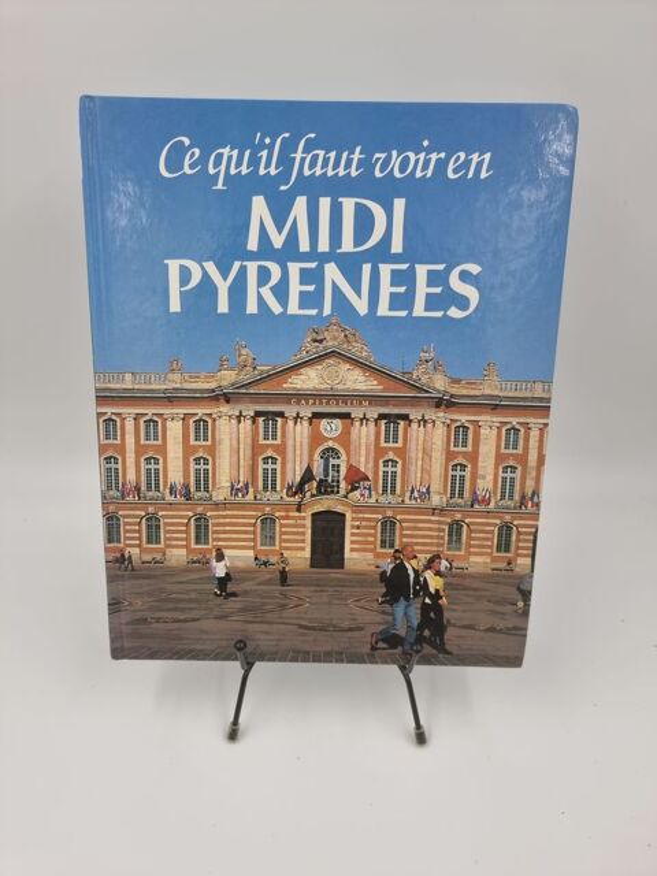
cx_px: 328
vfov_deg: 71.6
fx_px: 607
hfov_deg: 56.8
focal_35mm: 24
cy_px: 438
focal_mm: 6.7
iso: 50
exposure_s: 1/120
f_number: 1.8
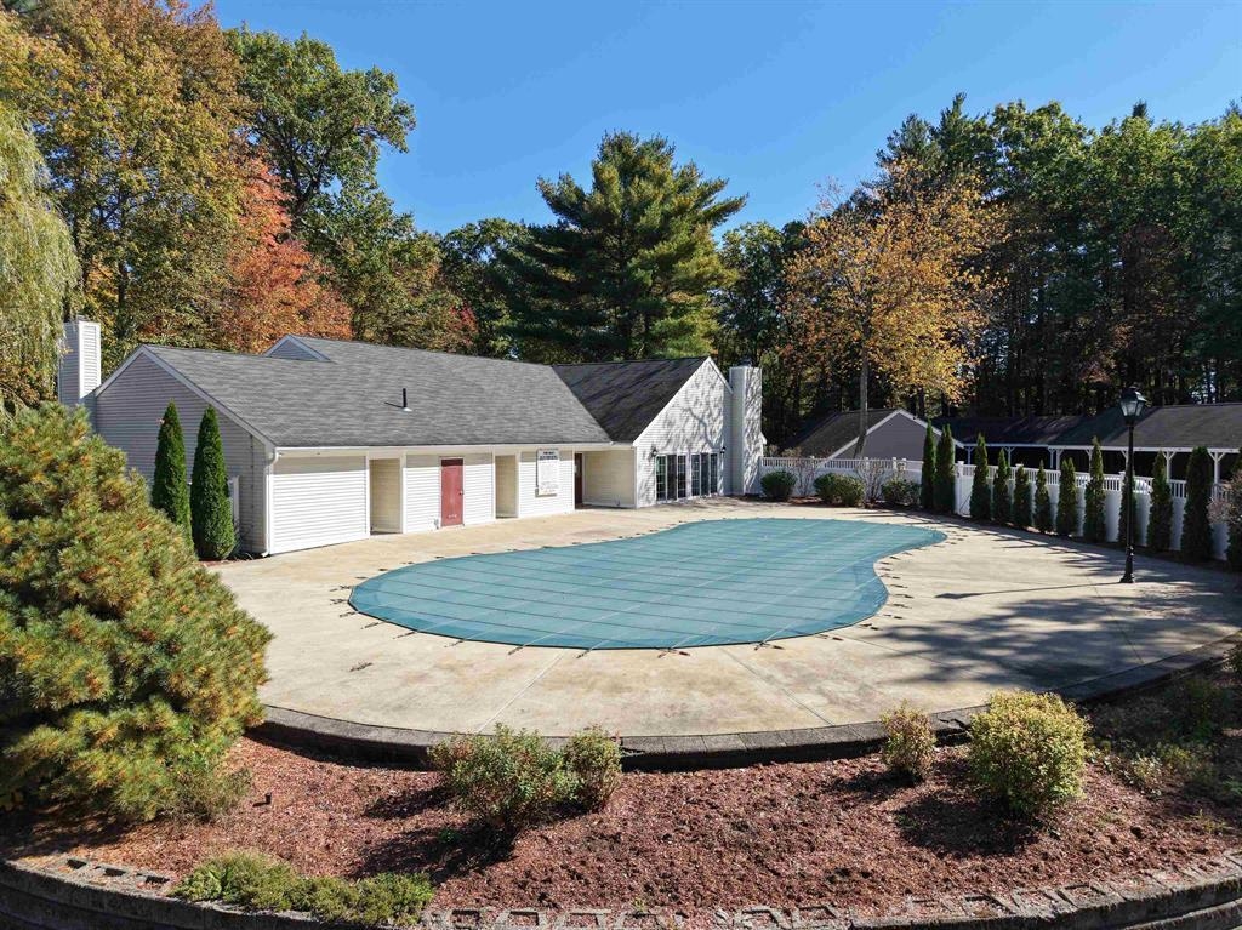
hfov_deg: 71.6
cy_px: 465
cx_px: 621
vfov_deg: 56.8
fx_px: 861
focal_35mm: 24
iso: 190
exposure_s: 1/2500
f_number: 1.8
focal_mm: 8.67
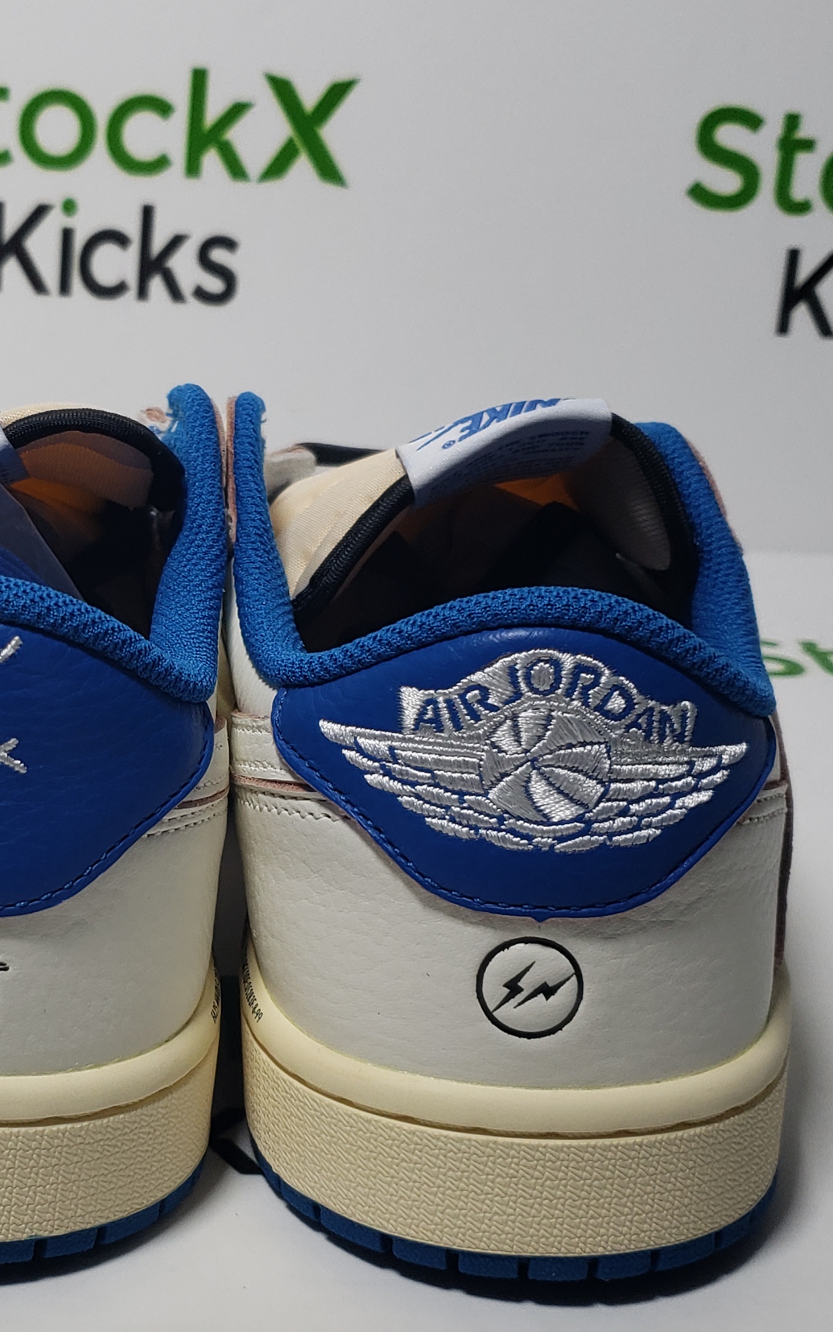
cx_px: 110
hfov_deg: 23.1
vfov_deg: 36.8
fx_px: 1997
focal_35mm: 55
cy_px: 782
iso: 50
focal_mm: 4.3
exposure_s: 1/529
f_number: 1.5
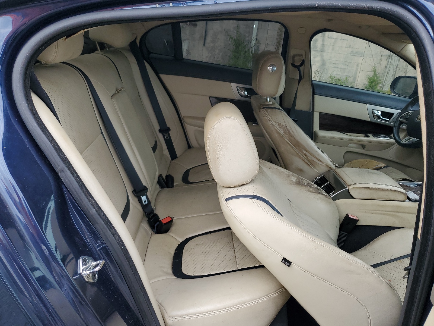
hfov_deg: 67.3
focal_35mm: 26
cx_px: 217
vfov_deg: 53.1
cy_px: 163
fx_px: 326
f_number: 1.5
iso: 50
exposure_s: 1/400
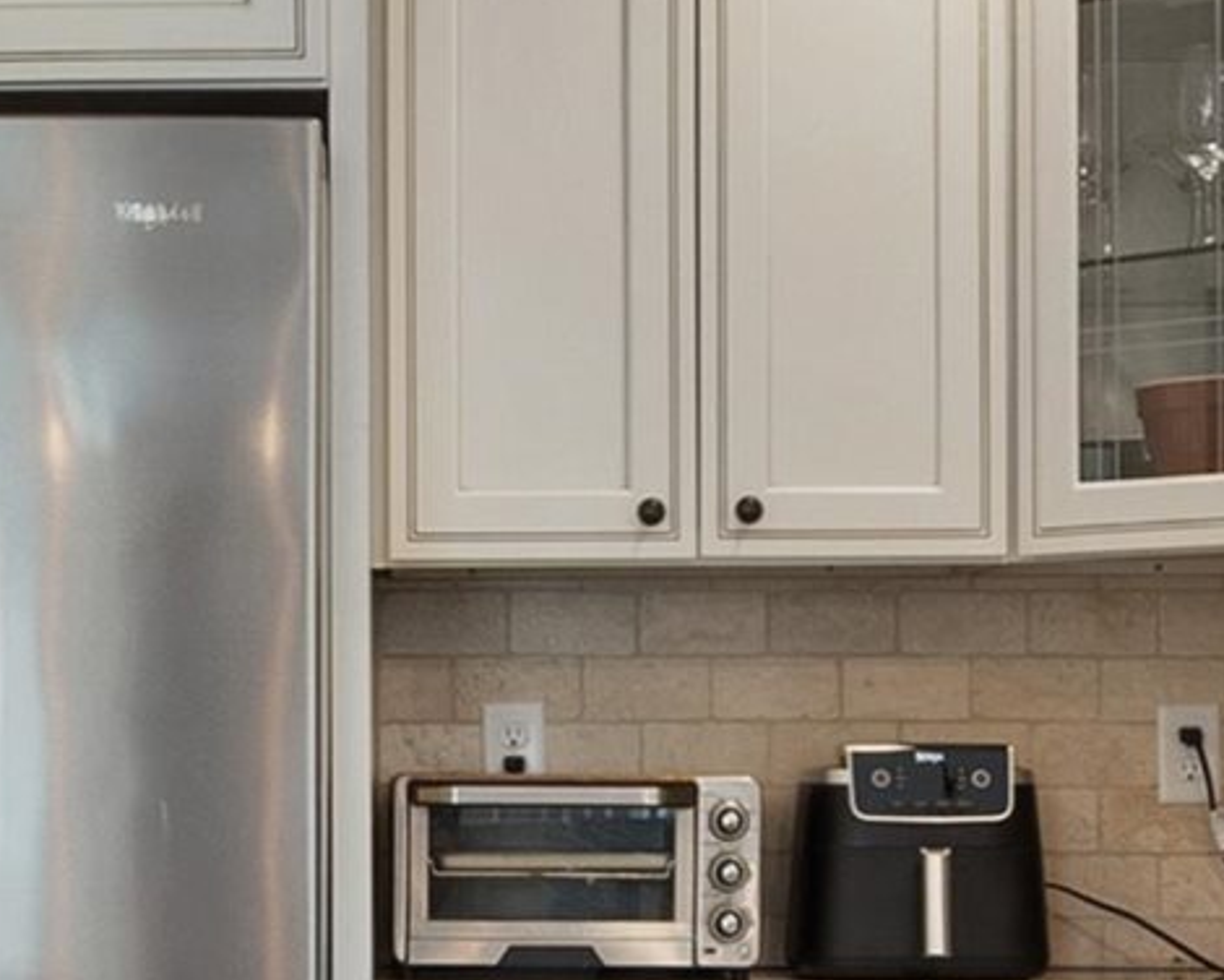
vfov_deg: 16.7
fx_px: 3333
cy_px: 649
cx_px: 583
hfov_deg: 20.8
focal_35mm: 92
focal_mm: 10
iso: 320
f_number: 8
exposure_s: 1/1.67
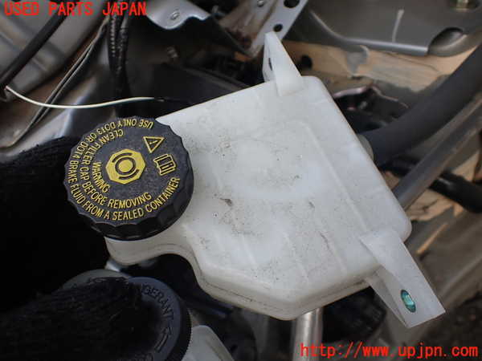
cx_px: 241
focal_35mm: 30
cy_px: 180
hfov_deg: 60.0
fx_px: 418
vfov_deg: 46.8
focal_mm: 5.4
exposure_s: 1/160
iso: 100
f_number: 2.3
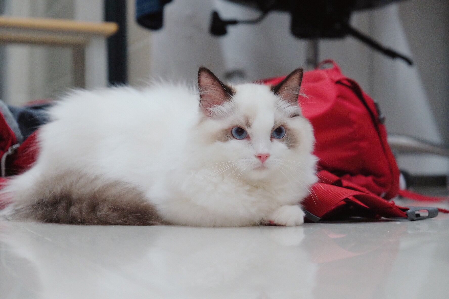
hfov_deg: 29.2
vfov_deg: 19.7
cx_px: 224
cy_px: 150
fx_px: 861
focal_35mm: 69
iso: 4000
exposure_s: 1/90
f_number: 4
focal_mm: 46.3
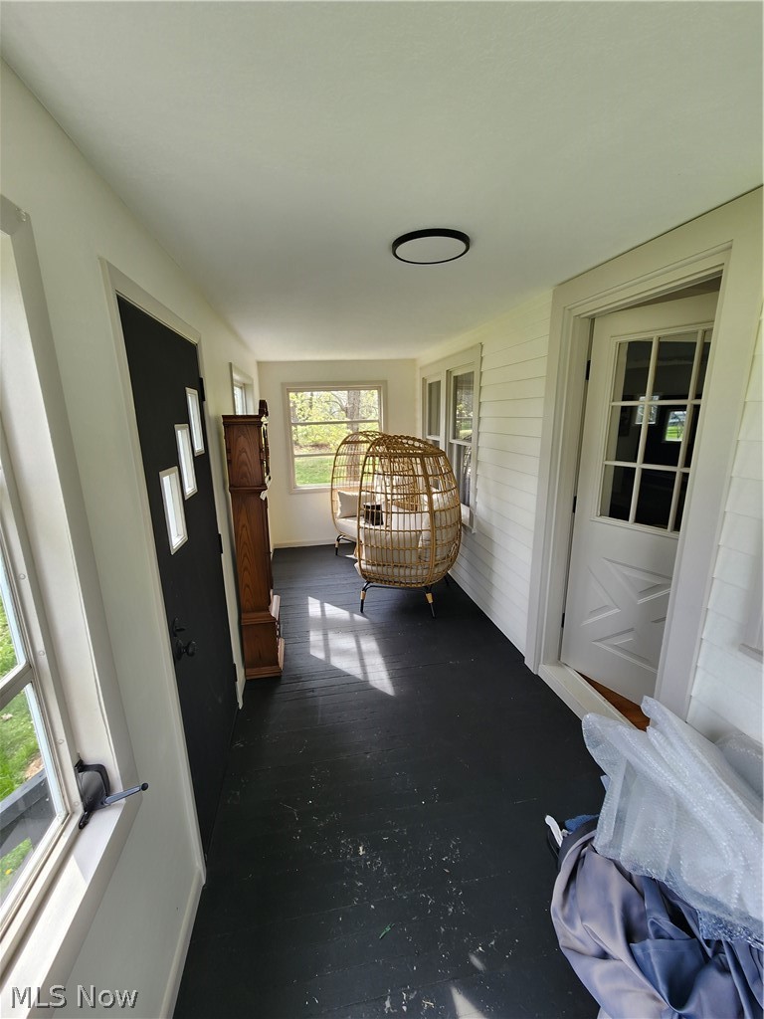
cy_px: 510
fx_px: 383
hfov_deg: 89.9
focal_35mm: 13
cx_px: 382
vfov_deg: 106.2
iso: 64
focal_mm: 2.2
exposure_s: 1/120
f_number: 2.2
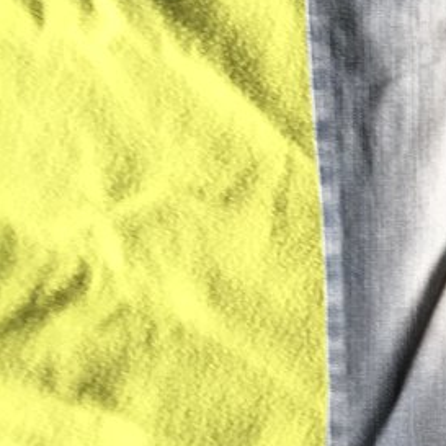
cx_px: 815
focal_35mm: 125
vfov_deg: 13.9
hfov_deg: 12.6
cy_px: 114
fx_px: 1822
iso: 32
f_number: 2.2
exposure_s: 1/50
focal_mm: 4.15
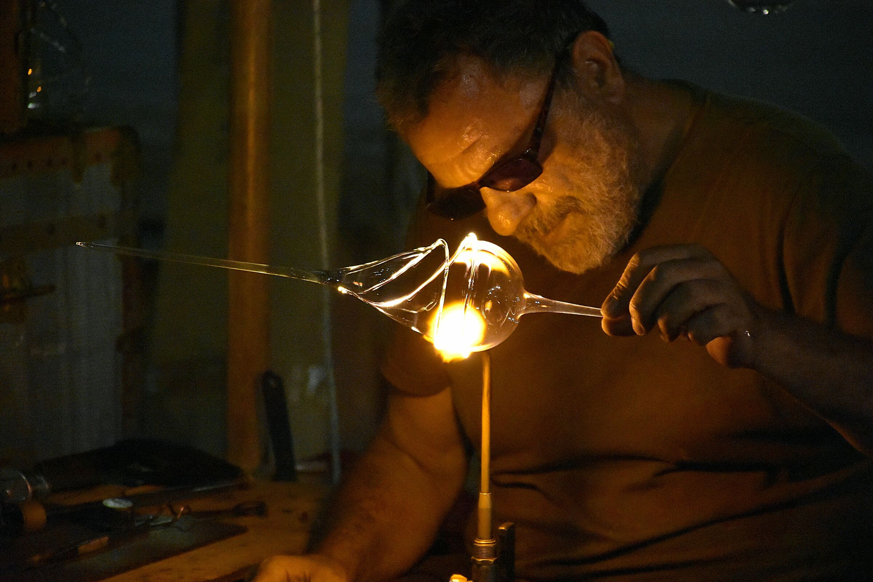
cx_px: 436
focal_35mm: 210
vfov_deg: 6.5
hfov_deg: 9.8
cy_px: 291
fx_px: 5092
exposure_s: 1/200
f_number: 5.6
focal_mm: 140
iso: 12800
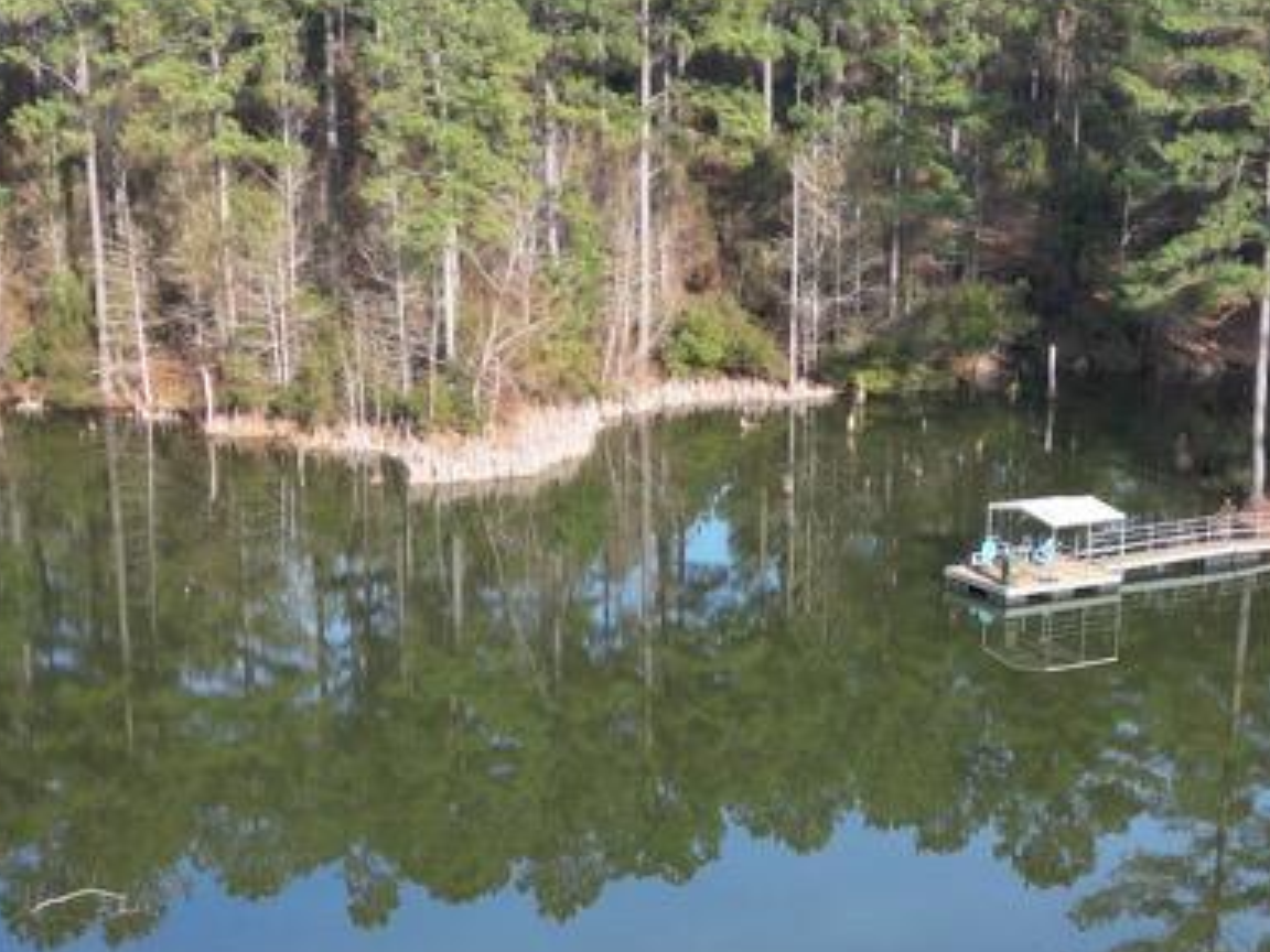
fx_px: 2935
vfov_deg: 18.0
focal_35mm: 80
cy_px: 962
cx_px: 741
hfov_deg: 24.4
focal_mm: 6.72
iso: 100
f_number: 1.7
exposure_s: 1/800
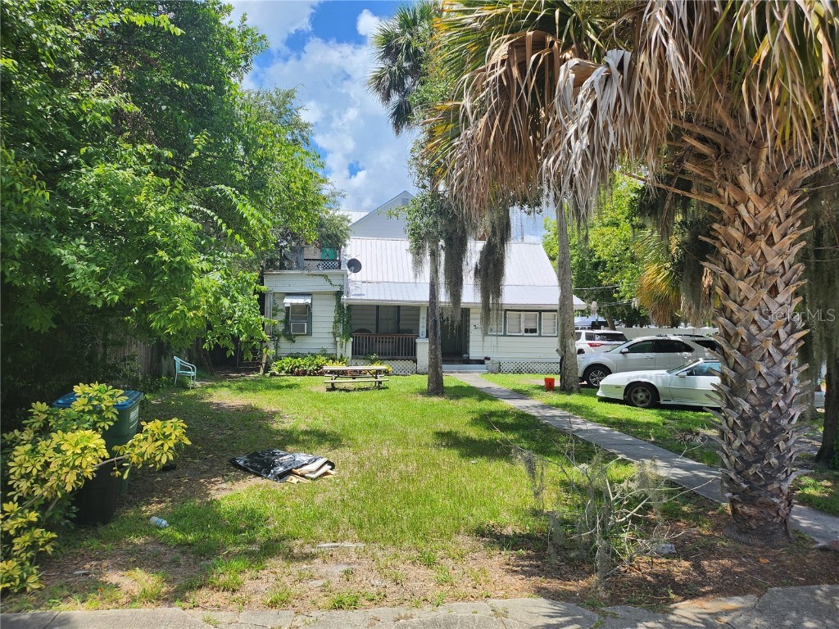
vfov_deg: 56.8
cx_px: 420
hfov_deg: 71.6
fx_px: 582
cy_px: 314
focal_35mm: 24
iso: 50
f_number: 1.8
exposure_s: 1/2378
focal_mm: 5
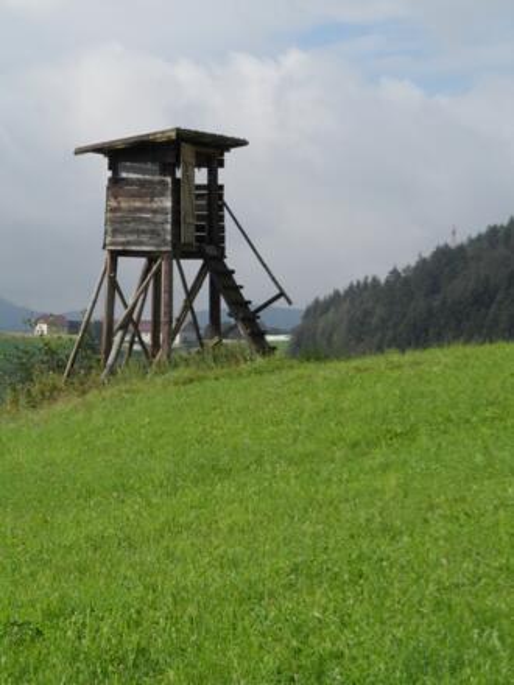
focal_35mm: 100
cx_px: 257
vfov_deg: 19.6
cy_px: 342
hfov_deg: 14.8
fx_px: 1980
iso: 80
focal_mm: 16.3
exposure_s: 1/750
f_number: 4.4
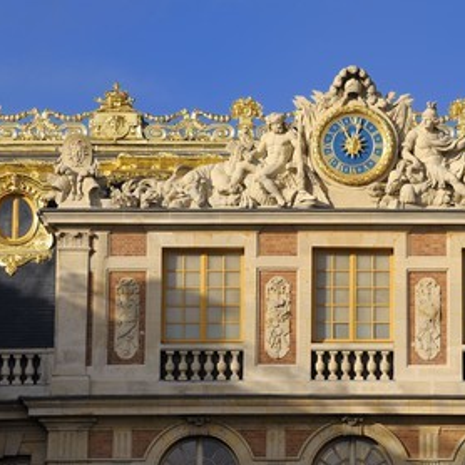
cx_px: 350
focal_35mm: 180
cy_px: 232
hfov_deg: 9.7
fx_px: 2736
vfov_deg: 9.7
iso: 200
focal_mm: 140
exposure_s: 1/320
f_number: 9
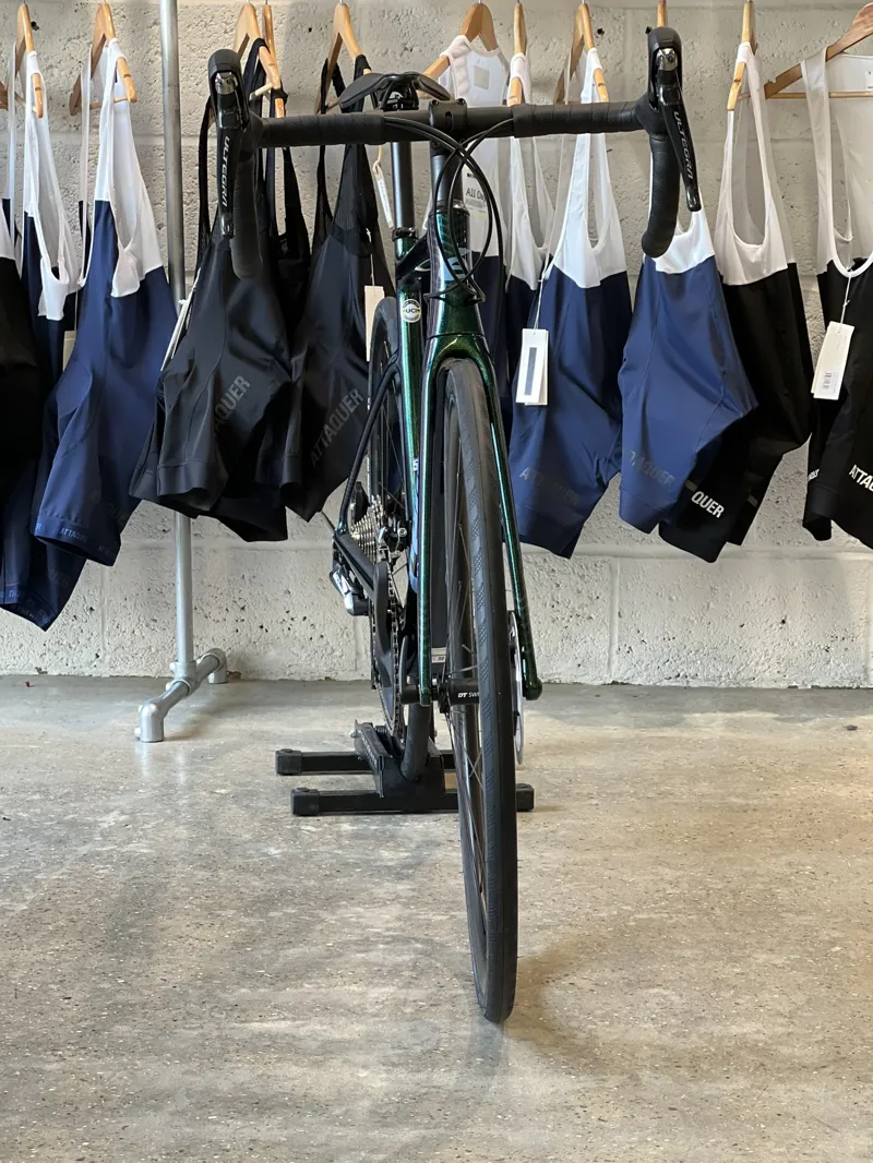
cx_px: 436
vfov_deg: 25.3
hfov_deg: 19.1
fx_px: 2588
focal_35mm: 77
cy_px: 582
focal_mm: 9
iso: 160
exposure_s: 1/33
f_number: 2.8
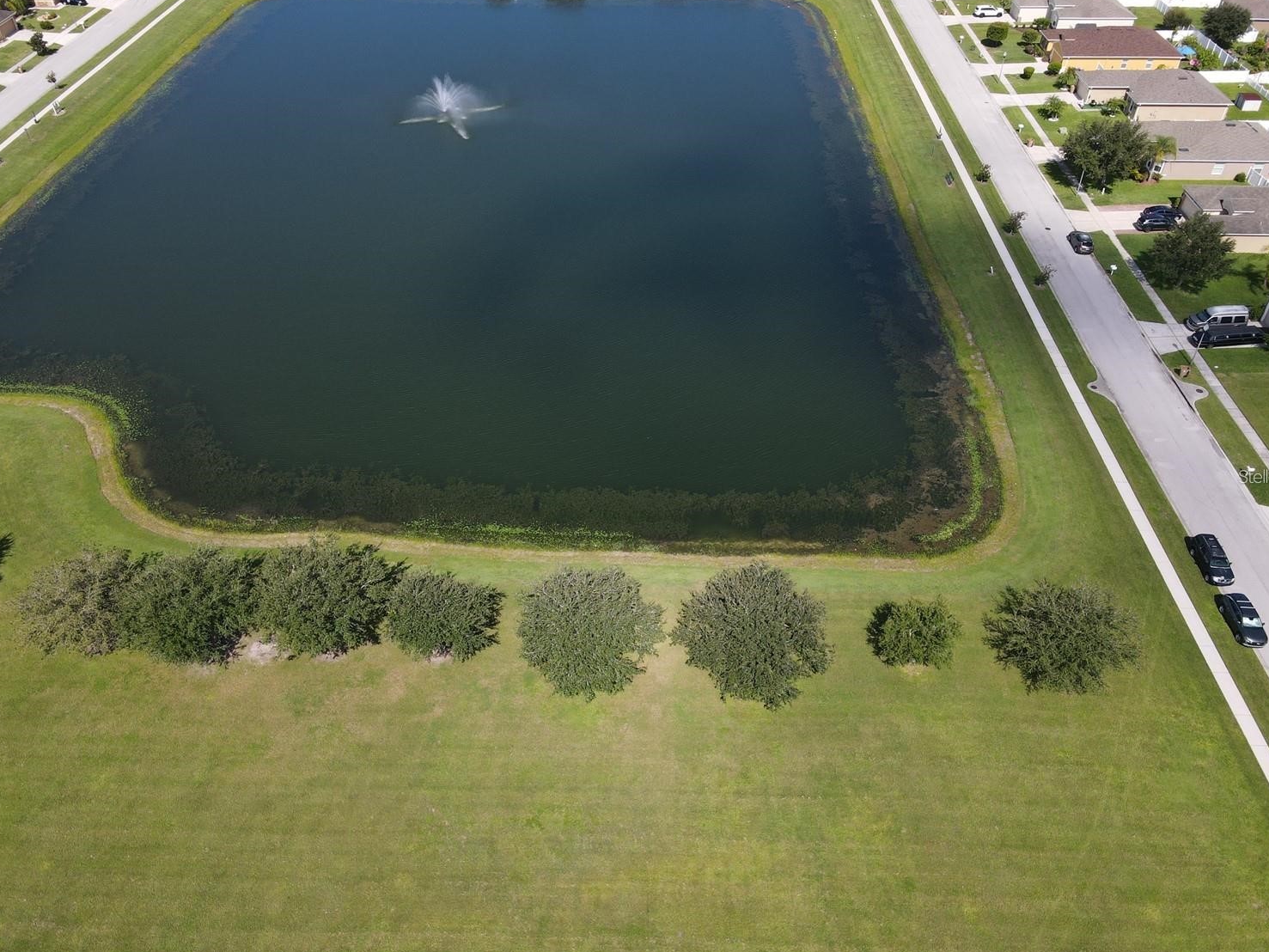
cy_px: 476
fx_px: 953
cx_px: 632
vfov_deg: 53.1
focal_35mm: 26
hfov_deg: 67.3
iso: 100
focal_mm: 4.5
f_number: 2.8
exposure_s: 1/640
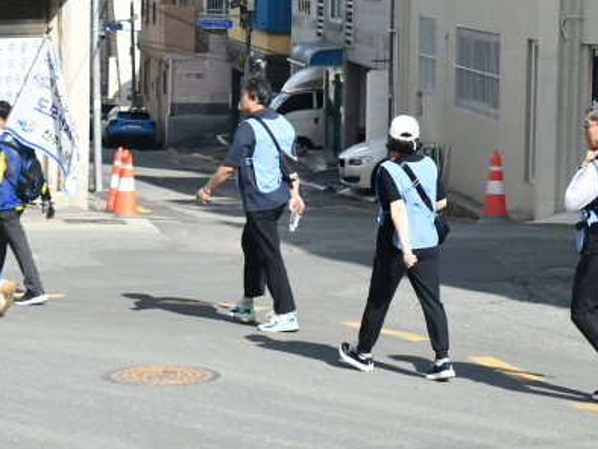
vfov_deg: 13.8
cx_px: 375
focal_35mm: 107
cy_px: 88
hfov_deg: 18.3
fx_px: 1850
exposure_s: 1/1000
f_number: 10
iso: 1000
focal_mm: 28
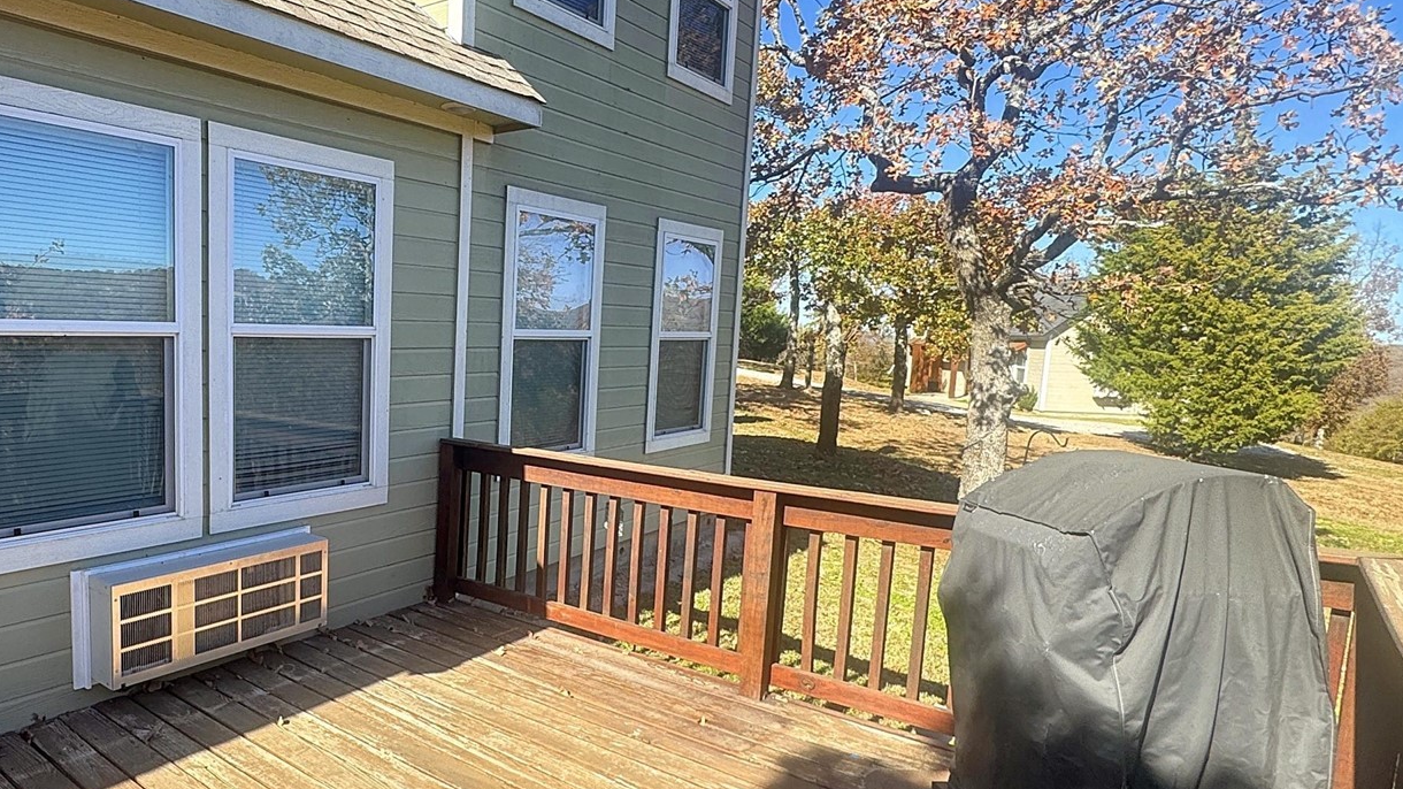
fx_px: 893
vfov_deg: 47.6
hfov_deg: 72.0
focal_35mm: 24
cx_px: 381
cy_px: 438
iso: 50
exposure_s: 1/657
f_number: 2.2
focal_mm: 2.2
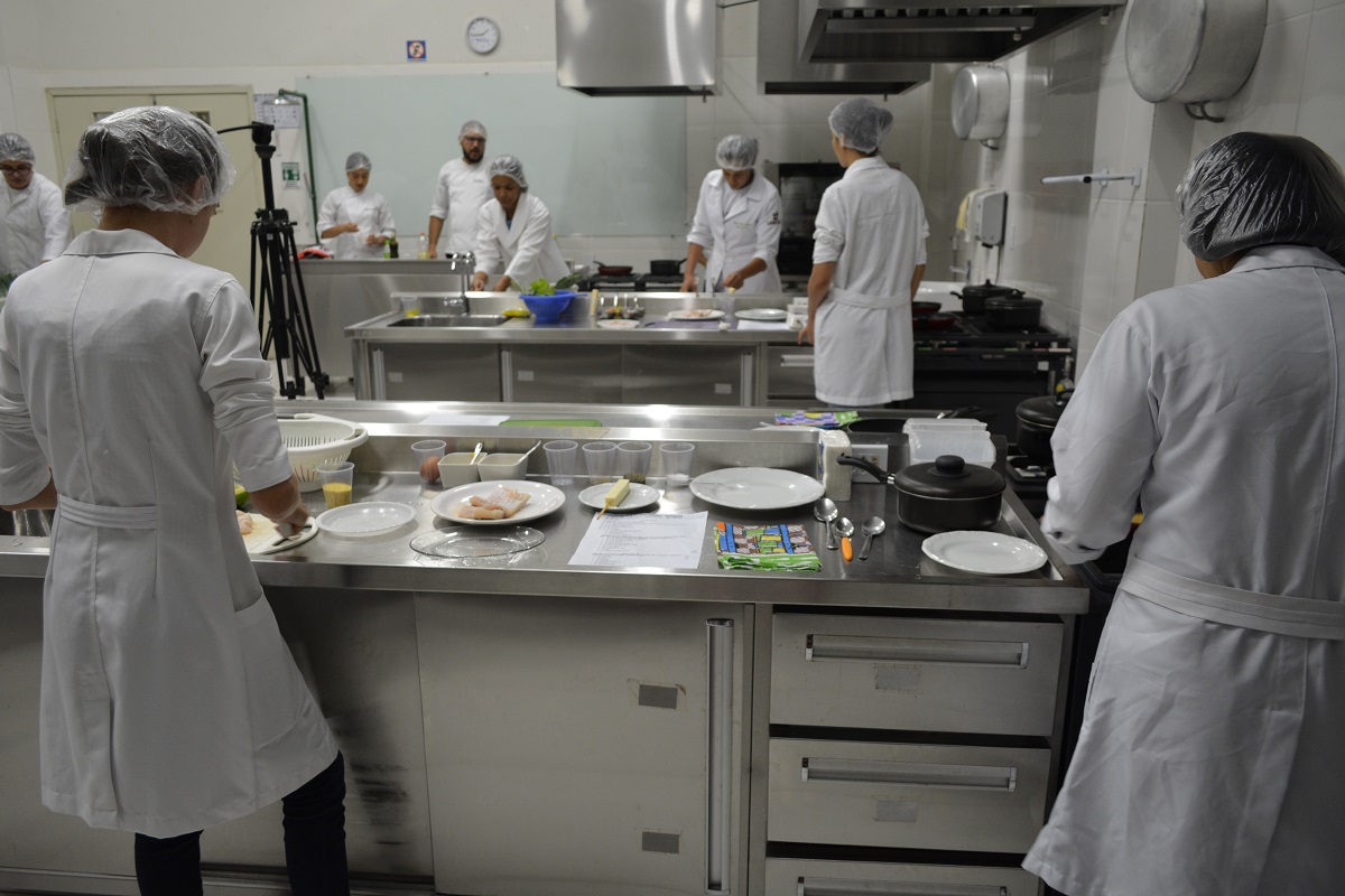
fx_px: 1009
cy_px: 448
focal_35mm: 27
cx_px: 672
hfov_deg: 67.4
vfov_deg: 47.9
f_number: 3.5
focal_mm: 18
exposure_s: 1/30
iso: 640
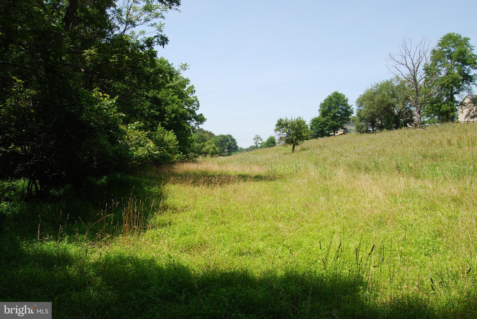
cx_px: 238
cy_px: 160
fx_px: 358
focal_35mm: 27
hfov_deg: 67.3
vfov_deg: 48.0
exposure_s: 1/200
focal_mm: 18
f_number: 10
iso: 200
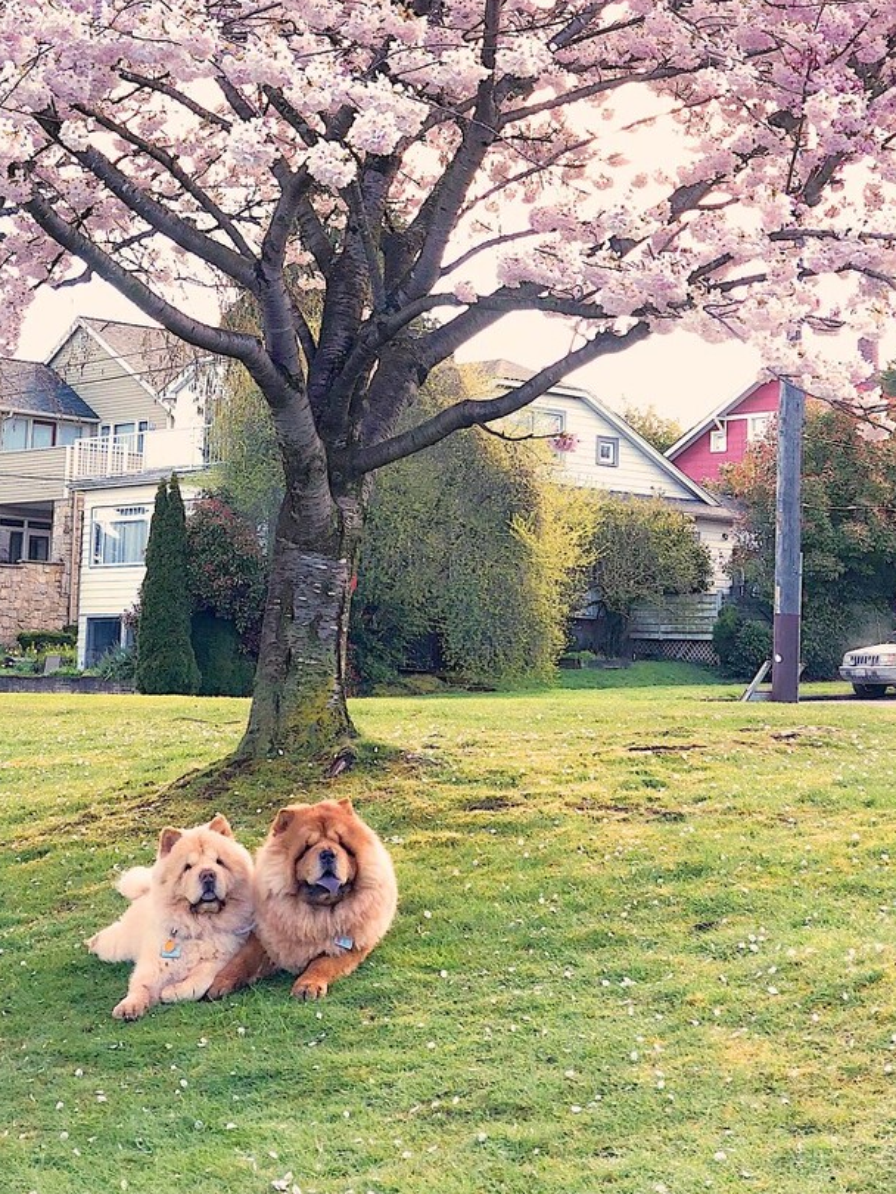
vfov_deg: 25.1
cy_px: 311
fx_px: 2656
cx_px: 307
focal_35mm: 77
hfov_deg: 19.1
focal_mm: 6
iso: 16
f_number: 2.4
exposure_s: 1/60
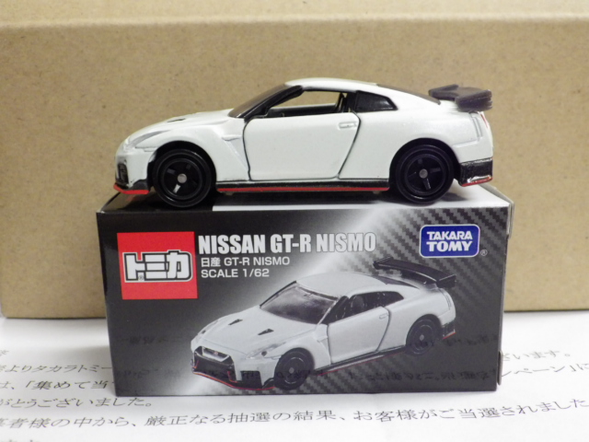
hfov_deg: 45.8
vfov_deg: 35.1
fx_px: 698
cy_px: 221
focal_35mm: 41
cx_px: 294
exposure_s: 1/45
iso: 800
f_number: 3.6
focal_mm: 7.4
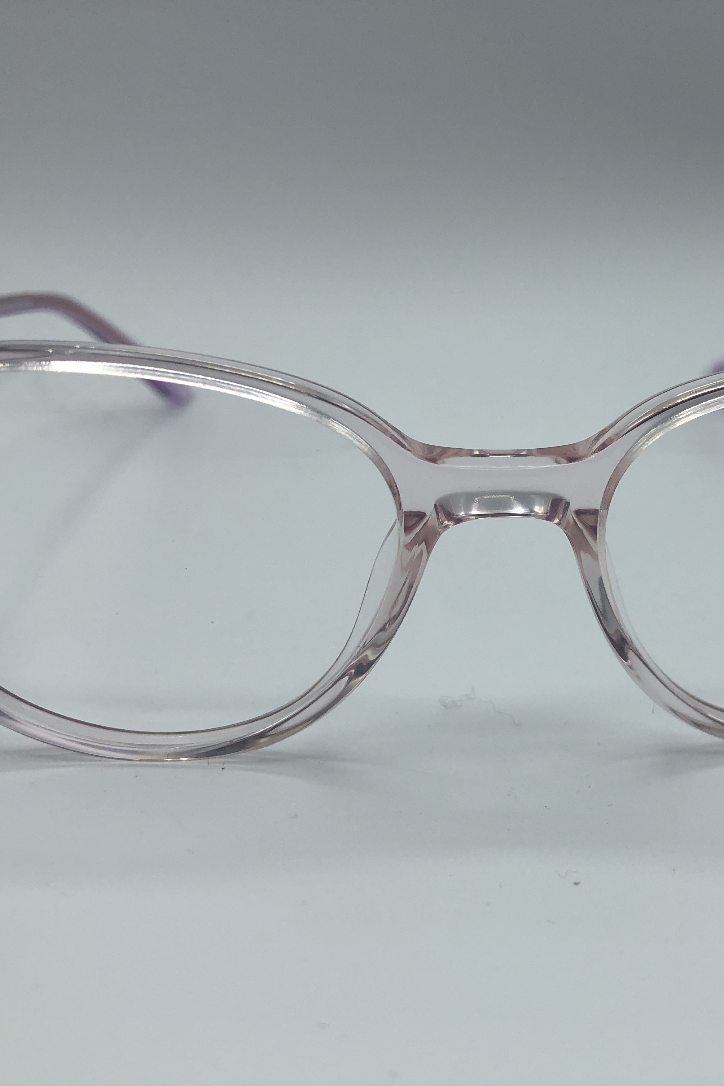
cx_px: 475
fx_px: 1177
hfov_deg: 33.9
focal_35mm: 39
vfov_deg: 49.6
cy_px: 545
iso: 25
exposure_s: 1/1021
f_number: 1.8
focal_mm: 4
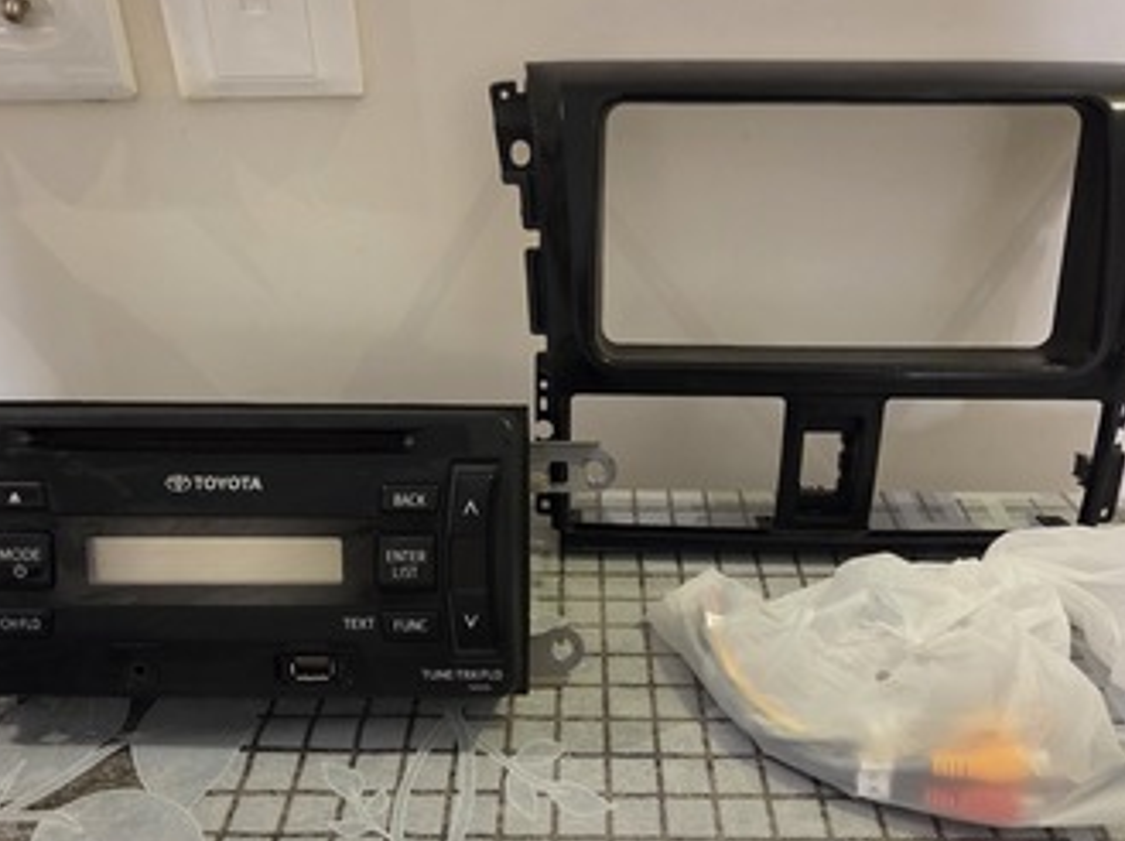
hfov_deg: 56.9
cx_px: 562
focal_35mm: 32
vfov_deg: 43.8
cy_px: 515
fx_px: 1039
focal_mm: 5.4
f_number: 1.8
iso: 1000
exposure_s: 1/100
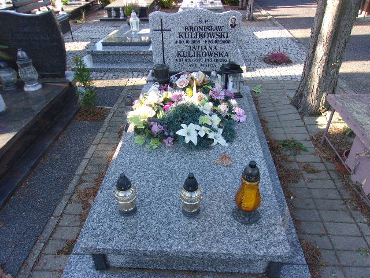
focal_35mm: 27
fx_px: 289
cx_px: 185
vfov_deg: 51.4
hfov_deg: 65.3
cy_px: 139
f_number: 3
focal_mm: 4.9
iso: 80
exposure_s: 1/140
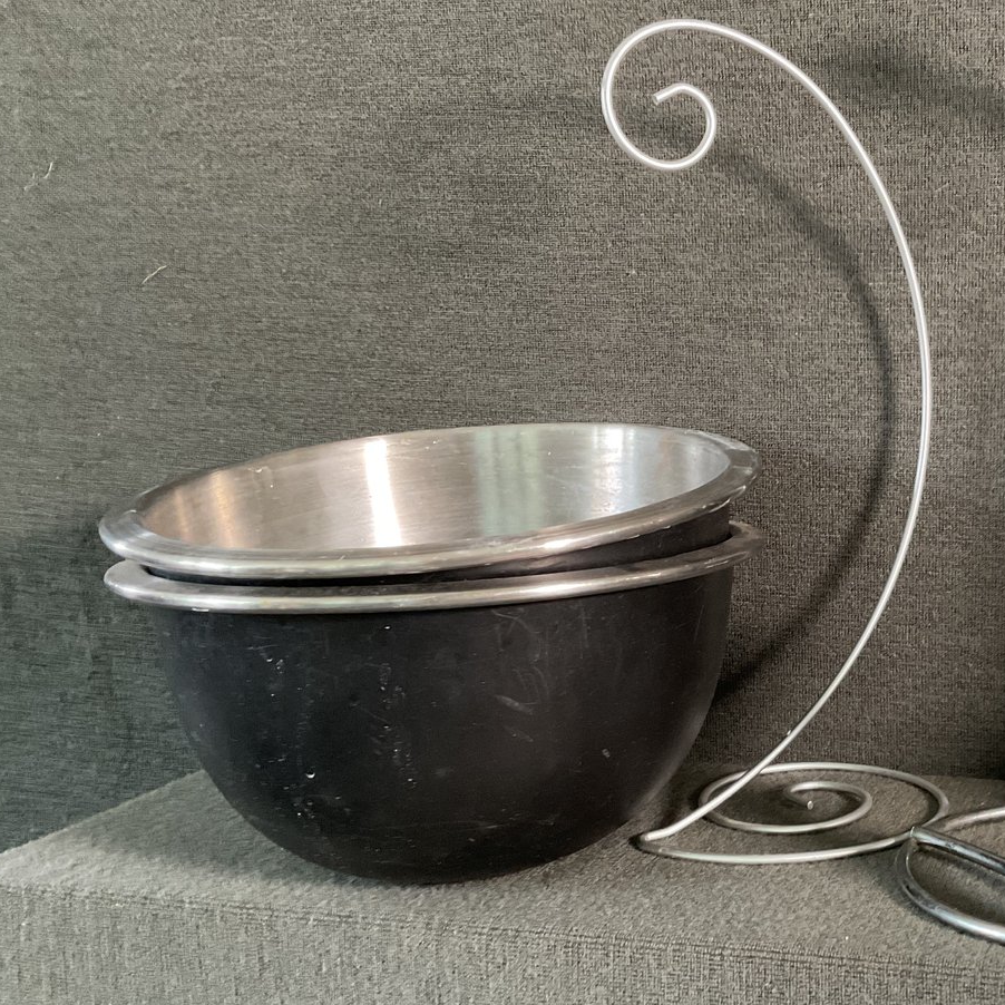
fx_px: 1412
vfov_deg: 39.2
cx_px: 811
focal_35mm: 43
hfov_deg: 37.7
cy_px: 524
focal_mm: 3
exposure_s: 1/60
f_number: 1.8
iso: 200
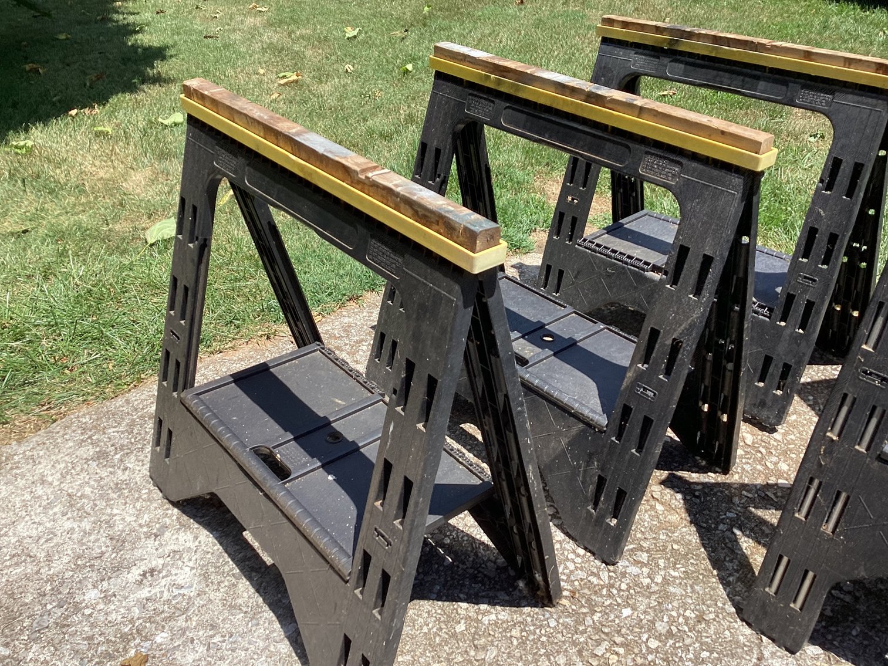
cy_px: 333
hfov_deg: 58.3
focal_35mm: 31
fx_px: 795
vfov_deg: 45.4
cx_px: 444
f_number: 2.4
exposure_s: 1/529
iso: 25
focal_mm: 3.3
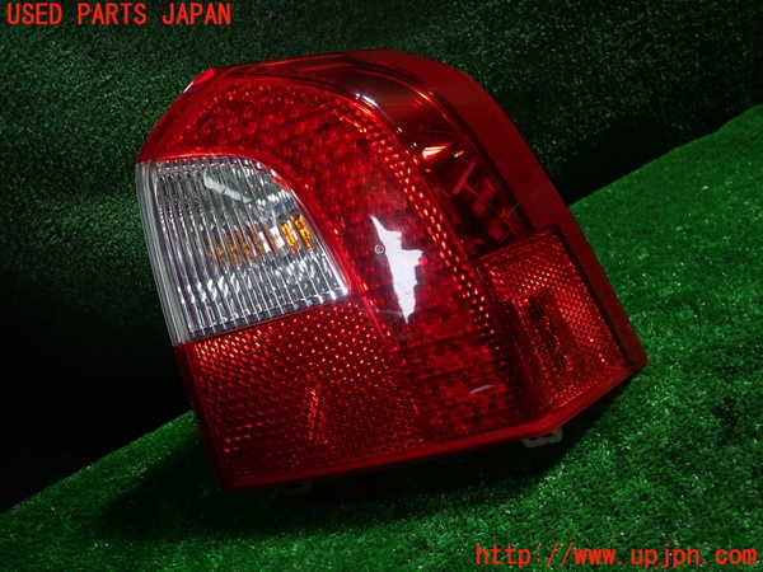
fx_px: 551
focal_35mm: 25
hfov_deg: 69.4
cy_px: 286
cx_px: 382
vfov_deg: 54.9
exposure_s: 1/50
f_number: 2
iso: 200
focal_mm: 4.5
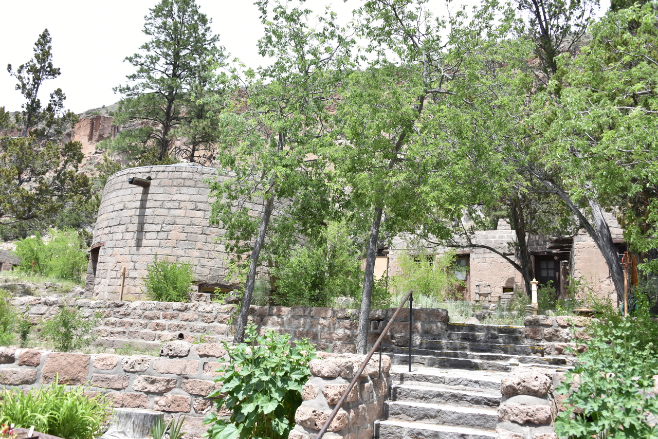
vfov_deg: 46.4
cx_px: 329
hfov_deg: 65.5
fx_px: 512
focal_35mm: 28
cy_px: 220
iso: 100
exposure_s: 1/160
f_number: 7.1
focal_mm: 28
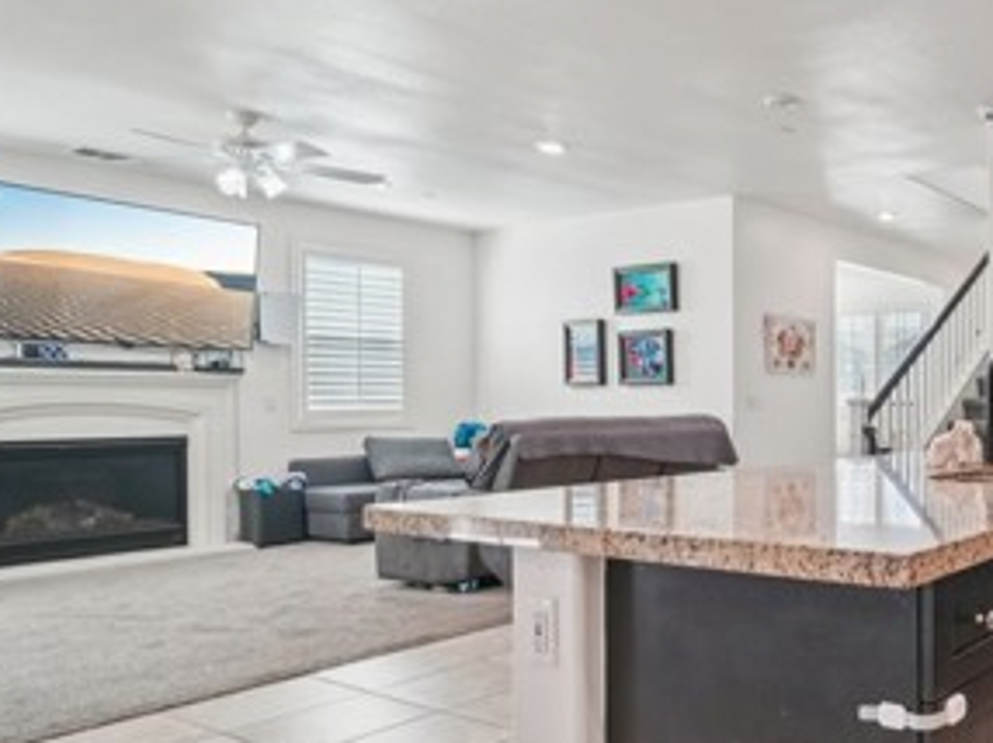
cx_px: 1003
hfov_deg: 50.6
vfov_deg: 49.5
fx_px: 803
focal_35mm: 28
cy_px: 424
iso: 400
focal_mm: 13
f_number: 8
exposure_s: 1/13
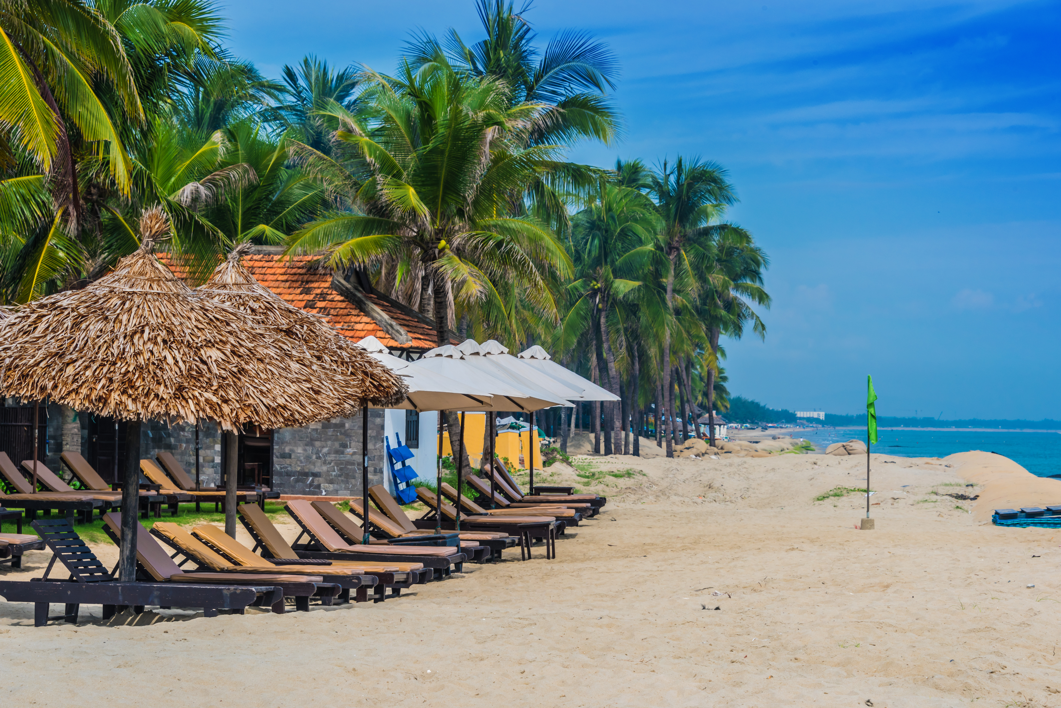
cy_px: 354
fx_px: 3095
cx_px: 530
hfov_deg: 19.5
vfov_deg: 13.1
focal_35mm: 105
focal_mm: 105
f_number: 13
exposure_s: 1/250
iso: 200
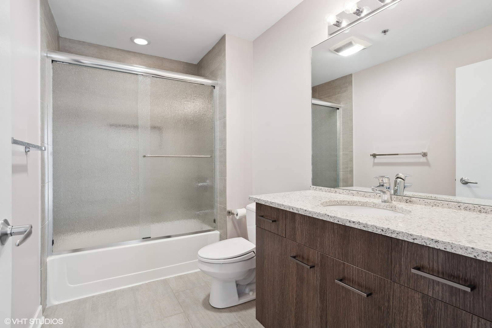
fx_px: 232
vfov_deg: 70.4
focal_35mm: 17
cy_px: 164
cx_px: 246
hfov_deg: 93.3
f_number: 9
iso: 320
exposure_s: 1/3.33
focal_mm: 17
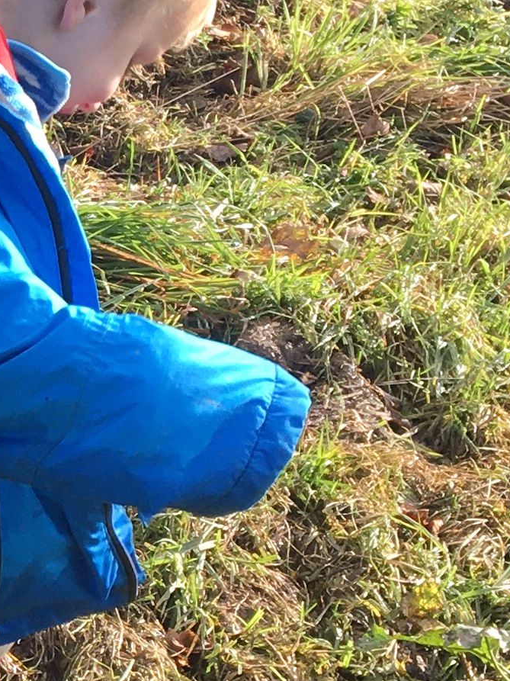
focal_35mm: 131
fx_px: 2575
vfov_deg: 15.0
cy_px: 518
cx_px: -539
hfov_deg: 10.3
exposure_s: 1/513
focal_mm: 4.15
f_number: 2.2
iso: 25
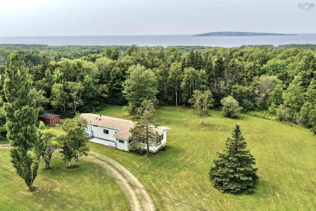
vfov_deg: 46.4
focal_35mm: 28
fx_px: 246
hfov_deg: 65.5
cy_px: 106
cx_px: 158
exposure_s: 1/1000
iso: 200
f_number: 2.8
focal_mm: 14.45
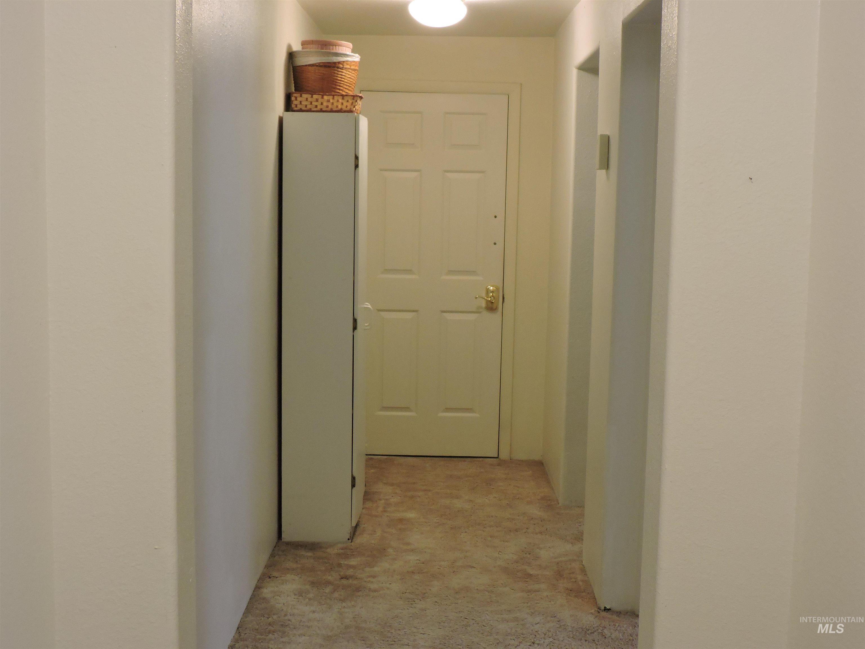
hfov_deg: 40.4
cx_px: 432
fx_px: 1174
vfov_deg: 30.9
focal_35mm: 47
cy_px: 324
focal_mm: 8.4
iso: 400
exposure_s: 1/30
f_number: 3.5
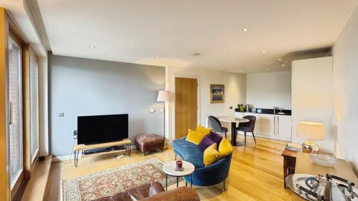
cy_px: 122
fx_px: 152
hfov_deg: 99.4
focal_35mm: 16
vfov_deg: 66.3
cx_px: 177
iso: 200
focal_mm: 2.22
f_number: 2.2
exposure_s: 1/100
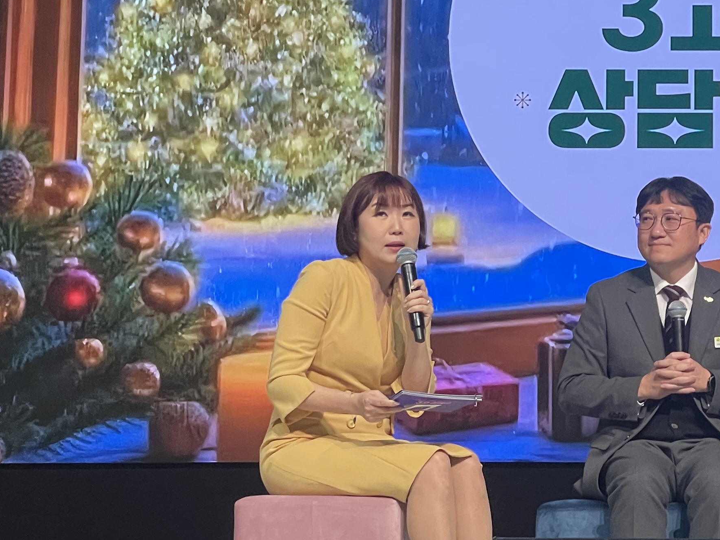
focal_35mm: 119
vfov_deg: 12.4
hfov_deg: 16.3
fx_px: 2475
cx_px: 673
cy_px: 128
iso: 200
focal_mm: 6
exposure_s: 1/120
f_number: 2
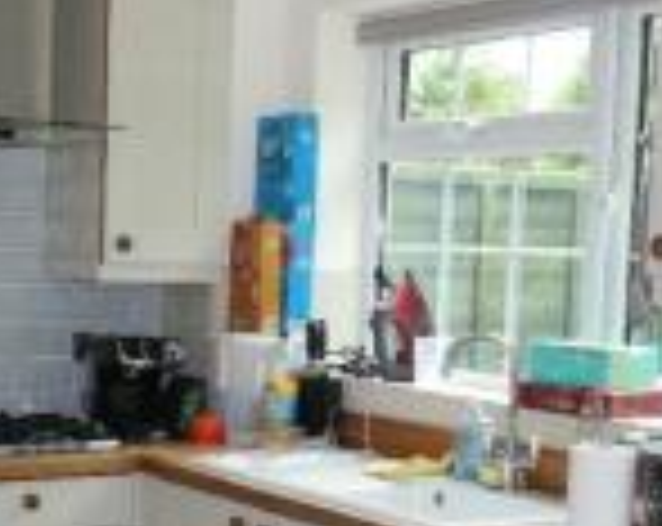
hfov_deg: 25.8
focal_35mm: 73
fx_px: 1427
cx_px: 171
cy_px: 402
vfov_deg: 20.7
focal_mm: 16
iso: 200
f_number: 4
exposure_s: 1/30
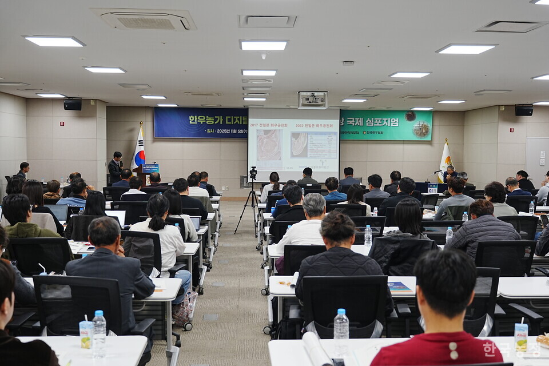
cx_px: 274
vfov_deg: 35.1
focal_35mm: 38
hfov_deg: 50.7
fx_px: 579
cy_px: 183
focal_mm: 38
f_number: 4
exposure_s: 1/40
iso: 320
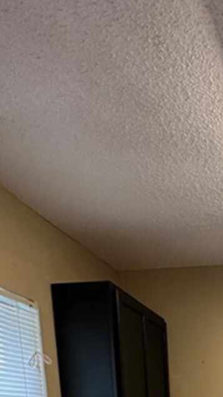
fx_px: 431
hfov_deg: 26.2
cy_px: 513
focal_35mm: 41
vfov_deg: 34.9
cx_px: 260
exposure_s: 1/120
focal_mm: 2.22
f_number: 2.2
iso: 200
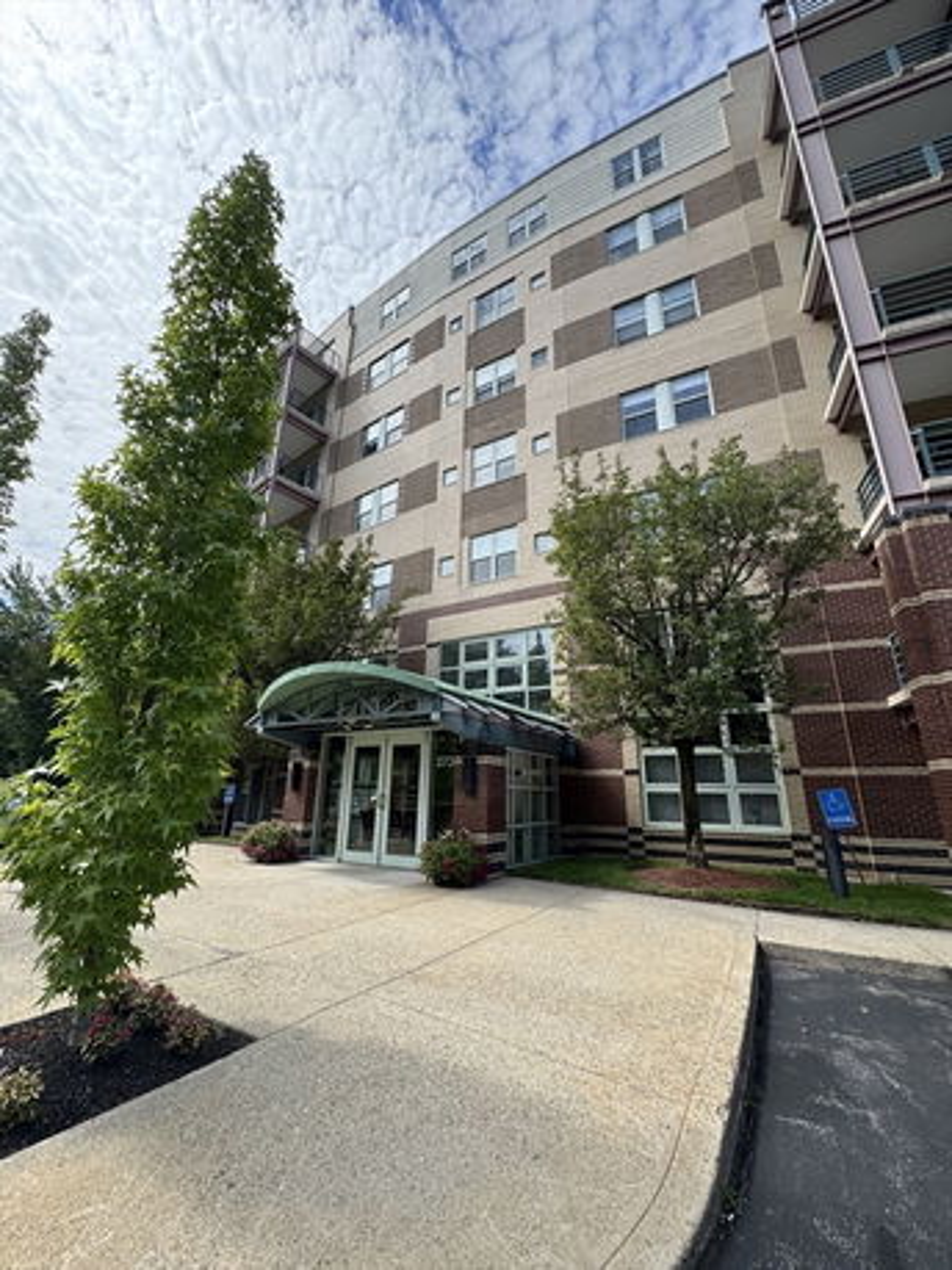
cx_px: 476
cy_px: 635
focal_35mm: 14
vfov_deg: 102.1
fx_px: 514
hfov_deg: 85.6
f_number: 2.2
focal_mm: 2.22
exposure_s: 1/763
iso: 40
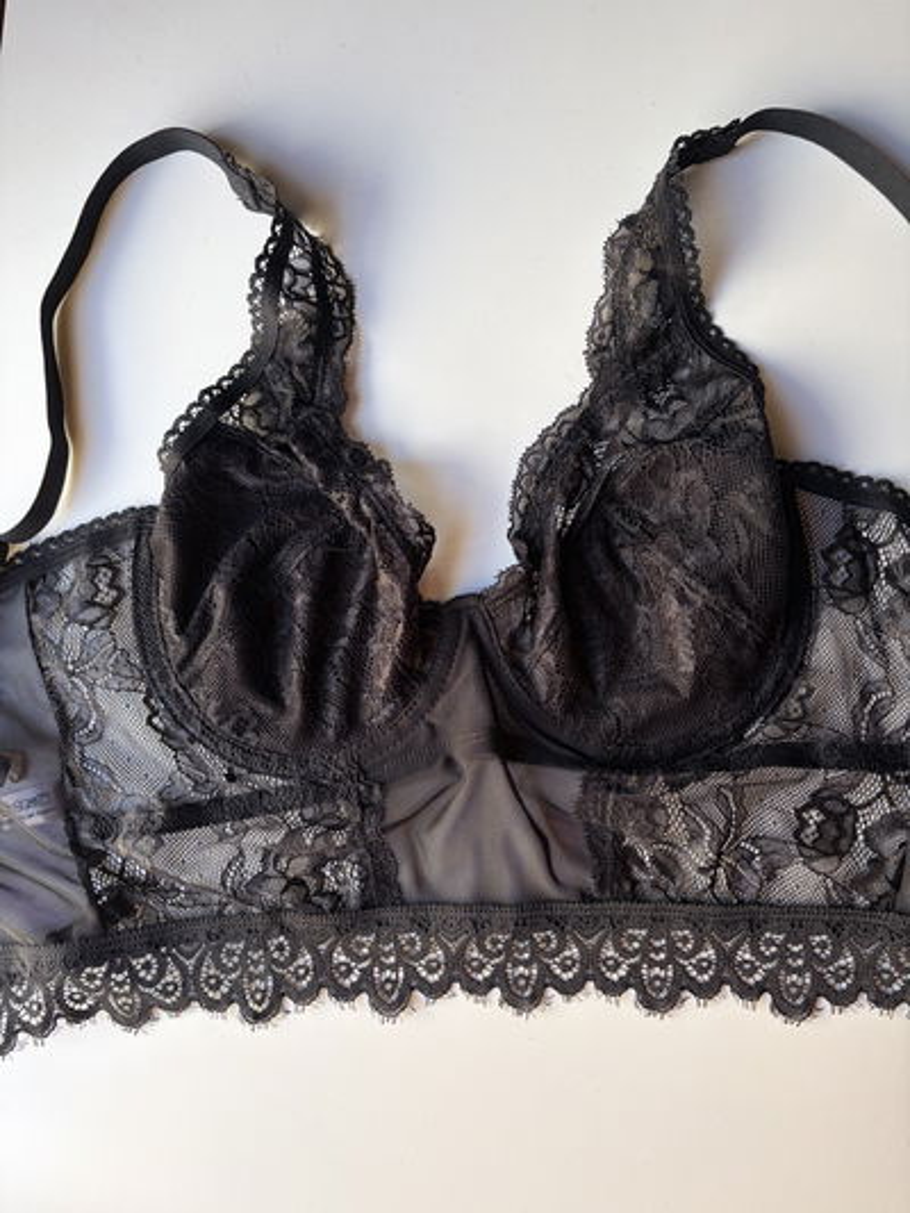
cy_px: 606
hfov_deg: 53.1
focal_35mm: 26
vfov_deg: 67.3
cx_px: 455
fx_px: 911
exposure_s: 1/122
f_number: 1.6
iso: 50
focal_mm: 5.96
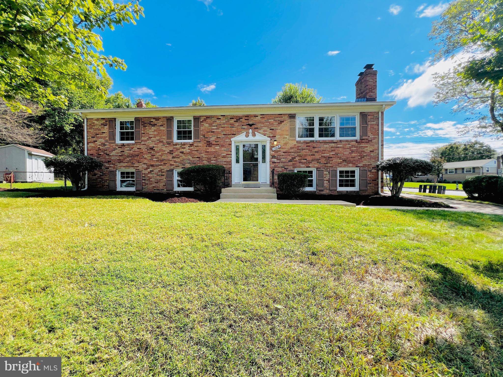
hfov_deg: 106.2
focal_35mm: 13
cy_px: 188
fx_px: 189
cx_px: 252
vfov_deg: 89.9
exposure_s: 1/633
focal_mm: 1.57
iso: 32
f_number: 1.8
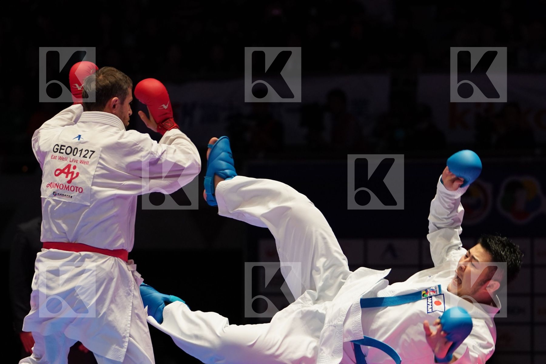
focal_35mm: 181
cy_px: 182
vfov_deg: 7.6
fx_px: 2745
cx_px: 273
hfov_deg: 11.4
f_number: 2.8
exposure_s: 1/1000
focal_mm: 121
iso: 1600
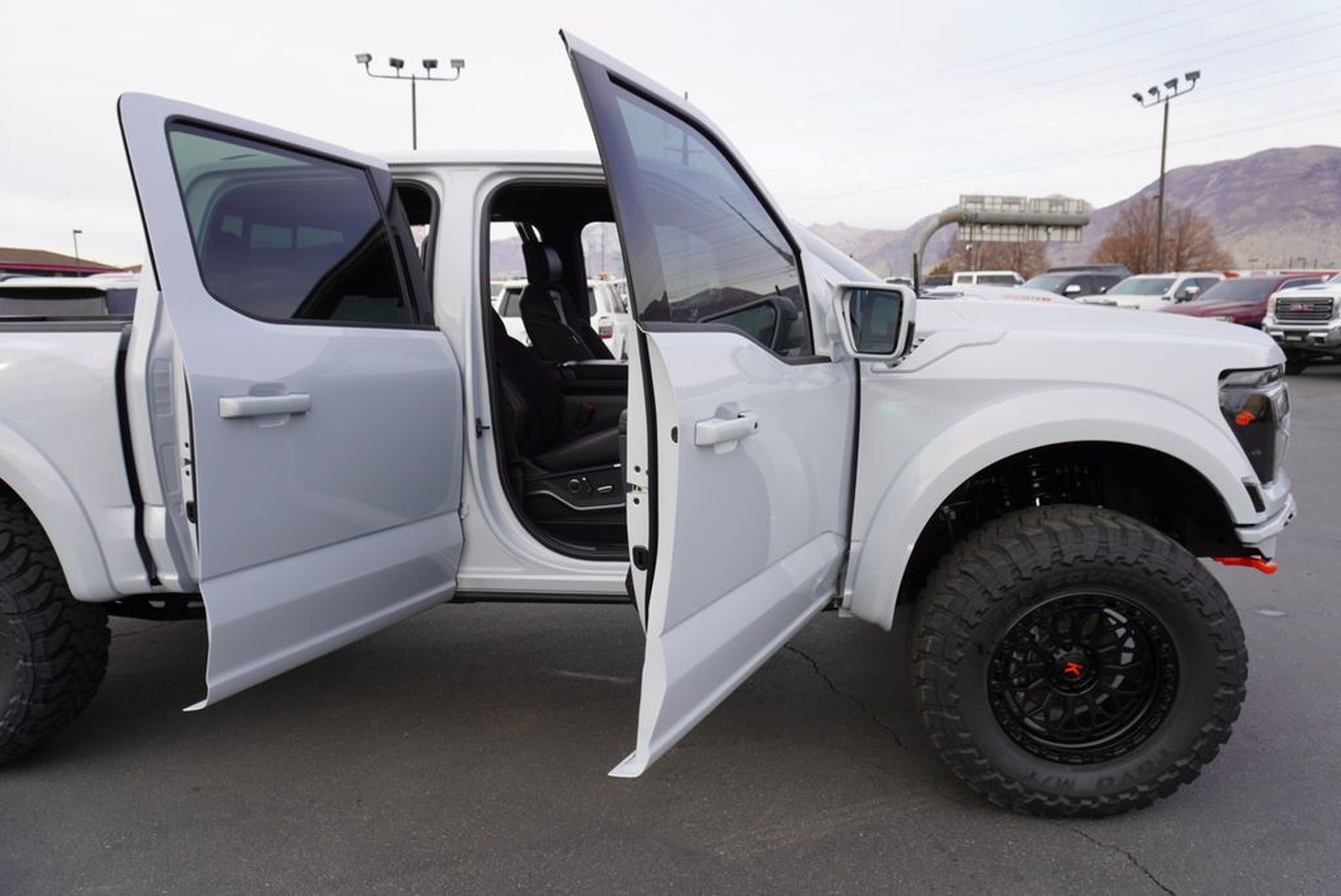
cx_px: 670
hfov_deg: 73.7
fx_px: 894
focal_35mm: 24
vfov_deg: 53.2
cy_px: 448
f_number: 5.6
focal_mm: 16
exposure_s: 1/125
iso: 100
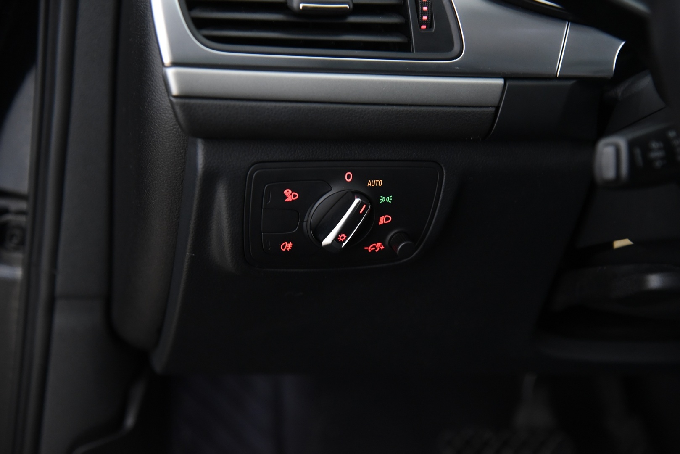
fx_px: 1228
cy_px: 227
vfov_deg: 20.9
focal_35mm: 65
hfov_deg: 30.9
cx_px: 340
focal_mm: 65
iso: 4000
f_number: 4
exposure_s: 1/20
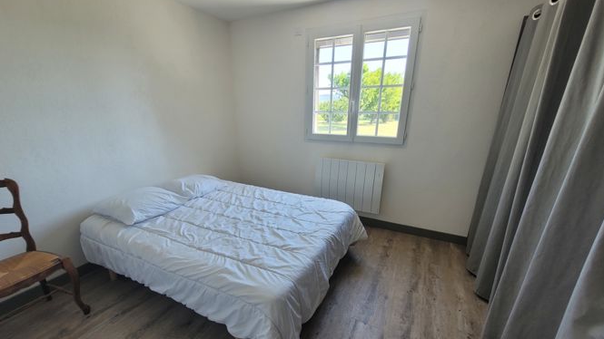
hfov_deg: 103.0
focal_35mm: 15
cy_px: 187
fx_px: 240
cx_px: 291
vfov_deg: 70.3
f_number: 2.2
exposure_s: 1/50
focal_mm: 1.74
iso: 50
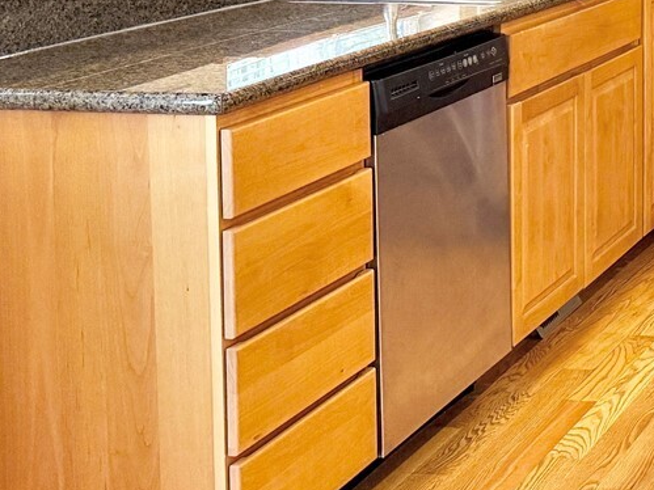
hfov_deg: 21.2
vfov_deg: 17.9
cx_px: 997
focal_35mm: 77
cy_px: -141
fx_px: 1454
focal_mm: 6.76
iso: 250
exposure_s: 1/120
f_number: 1.78
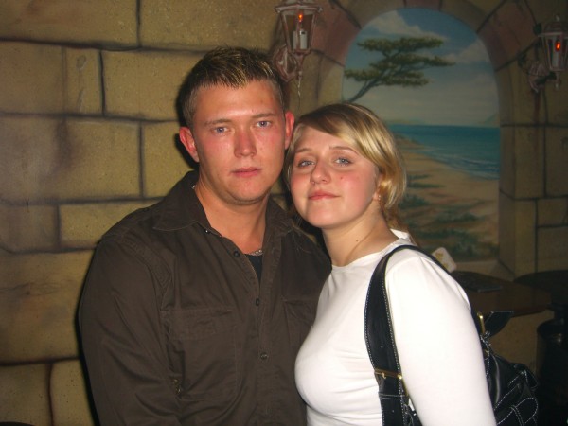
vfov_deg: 37.7
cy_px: 213
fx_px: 624
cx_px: 284
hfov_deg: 49.0
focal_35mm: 38
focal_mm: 7.9
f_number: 2.8
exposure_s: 1/60
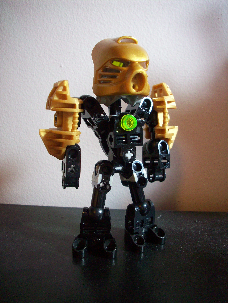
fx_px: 325
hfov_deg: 38.7
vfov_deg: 50.1
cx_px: 114
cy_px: 152
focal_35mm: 37
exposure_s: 1/17.8
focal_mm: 6.2
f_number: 2.8
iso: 160
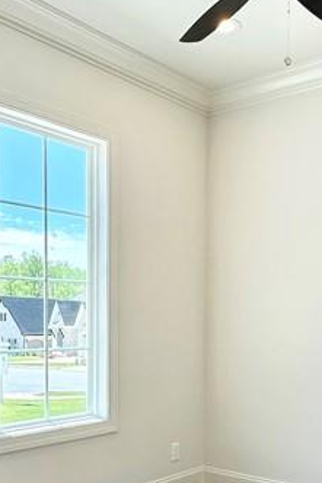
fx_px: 603
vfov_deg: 42.4
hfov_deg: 29.8
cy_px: 356
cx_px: 191
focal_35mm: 45
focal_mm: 2.22
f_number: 2.2
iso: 40
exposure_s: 1/335
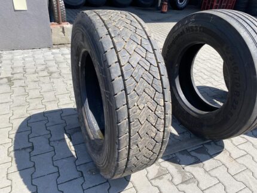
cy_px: 96
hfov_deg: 67.3
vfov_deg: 53.1
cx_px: 128
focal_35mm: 26
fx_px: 193
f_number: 1.8
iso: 32
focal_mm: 4.25
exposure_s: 1/1232
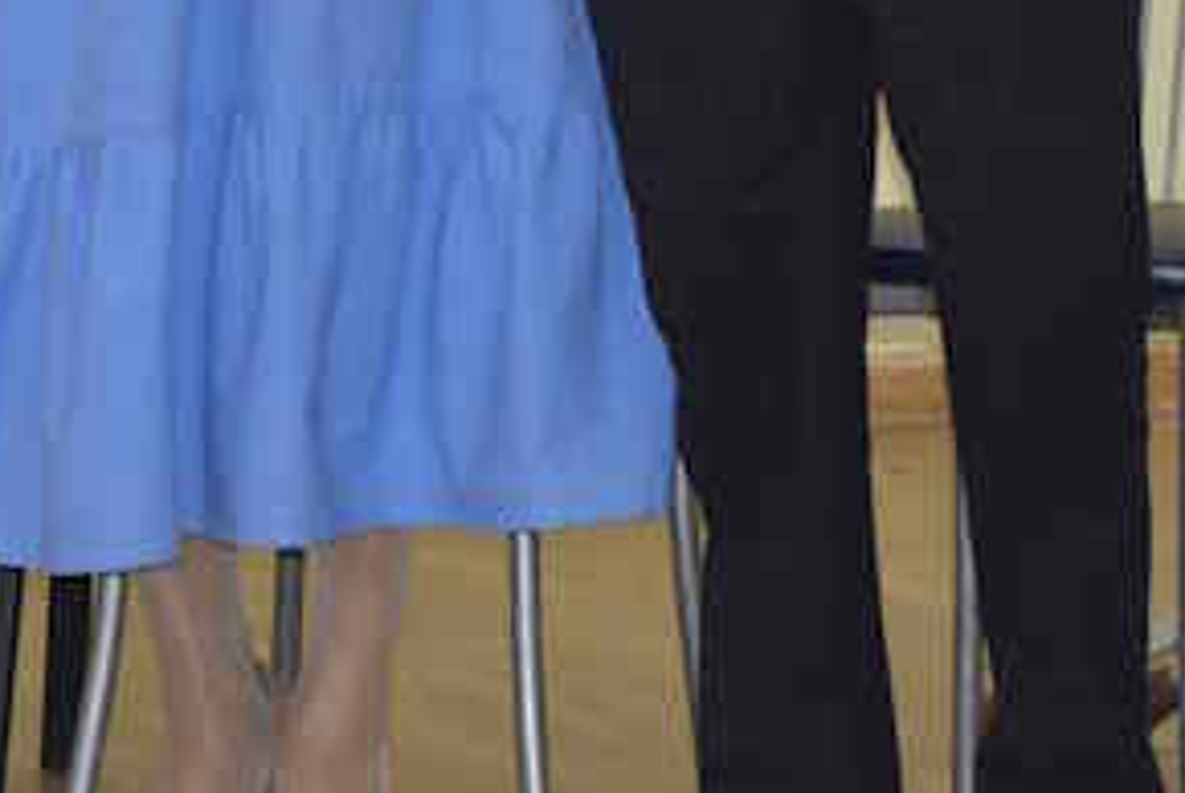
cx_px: 695
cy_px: -550
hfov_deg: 5.2
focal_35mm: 397
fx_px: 13073
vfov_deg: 3.5
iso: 900
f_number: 5.3
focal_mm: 75
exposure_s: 1/60
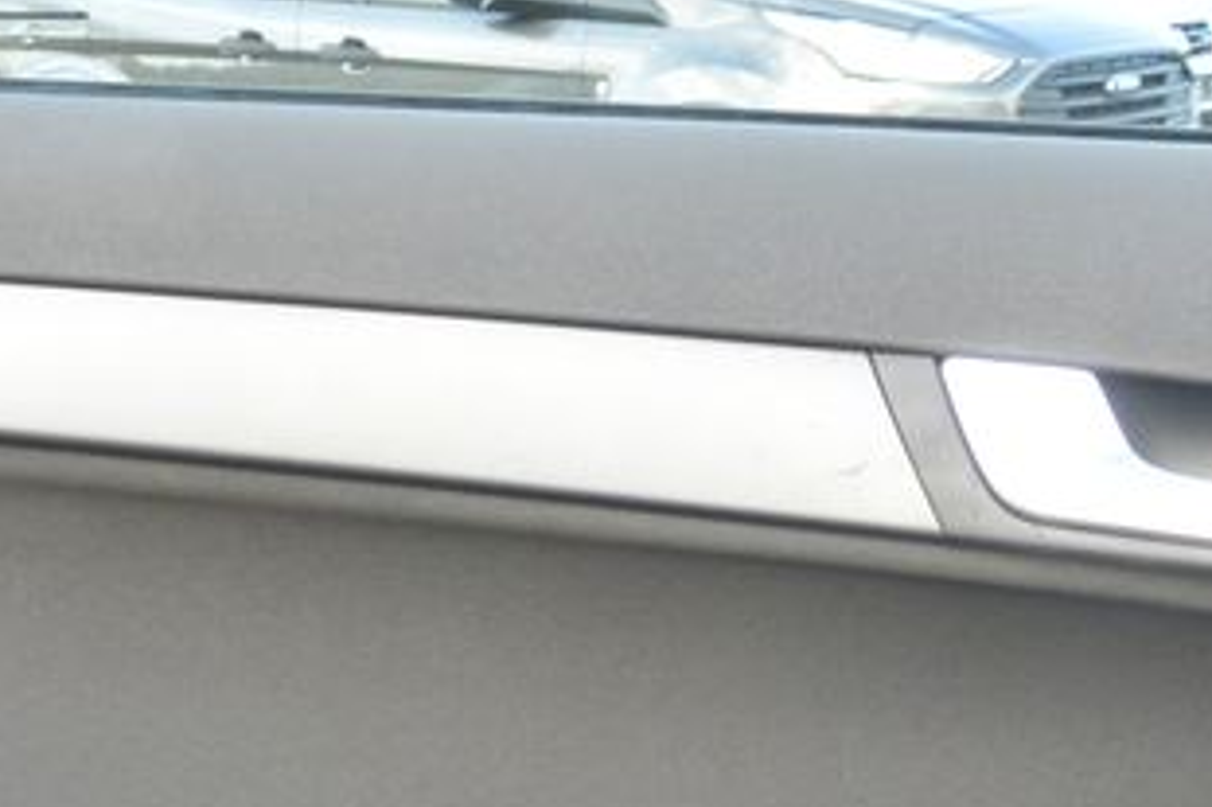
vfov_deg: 14.3
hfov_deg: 22.7
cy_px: 1230
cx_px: 900
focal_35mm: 89
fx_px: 2995
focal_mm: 10
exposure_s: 1/125
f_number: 3.5
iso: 400
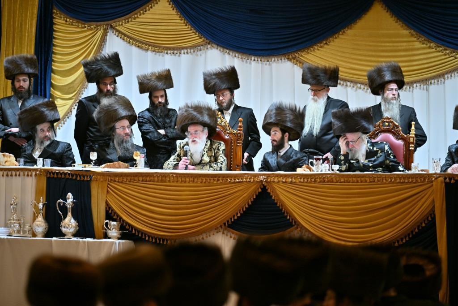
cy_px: 153
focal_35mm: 200
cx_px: 229
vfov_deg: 6.9
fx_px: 2545
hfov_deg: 10.3
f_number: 2.8
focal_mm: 200
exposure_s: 1/160
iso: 320
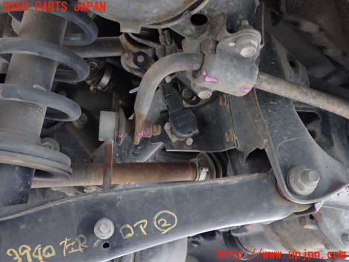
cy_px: 131
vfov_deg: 37.7
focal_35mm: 38
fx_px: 383
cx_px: 174
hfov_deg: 49.0
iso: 800
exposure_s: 1/10
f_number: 2.7
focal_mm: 6.83
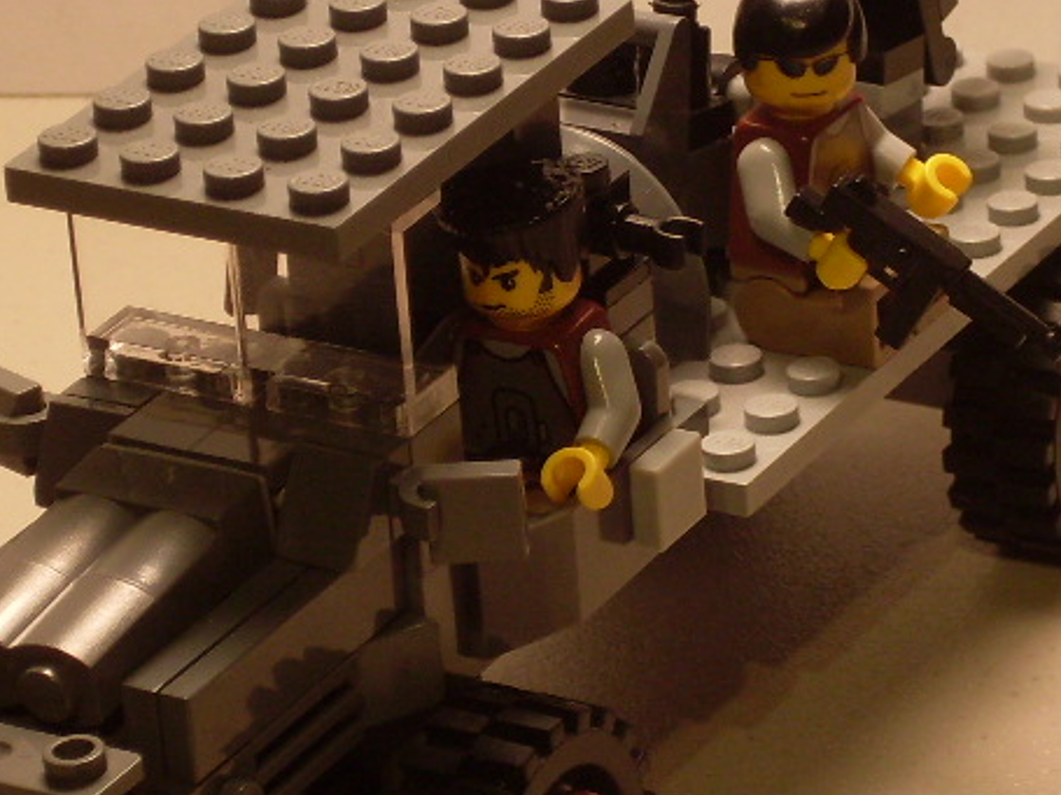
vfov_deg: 6.4
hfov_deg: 8.5
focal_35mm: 232
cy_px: 308
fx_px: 7109
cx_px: 585
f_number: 4.8
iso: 120
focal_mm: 17.1
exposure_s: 1/60
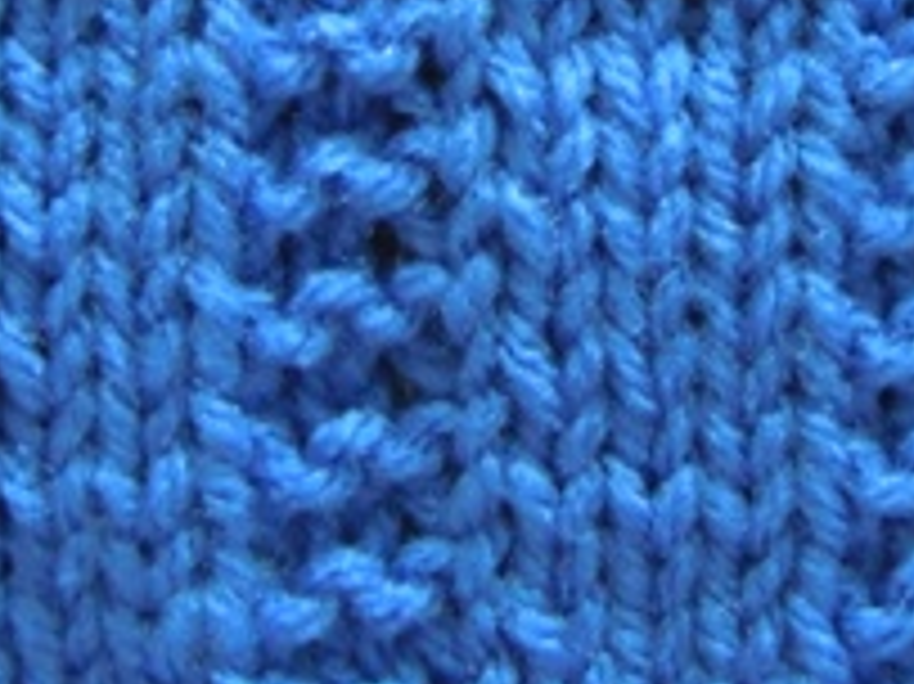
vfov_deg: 15.1
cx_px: 599
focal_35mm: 96
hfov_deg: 20.4
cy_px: -4
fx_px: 2533
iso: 800
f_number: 3.8
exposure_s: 1/6
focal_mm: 8.1
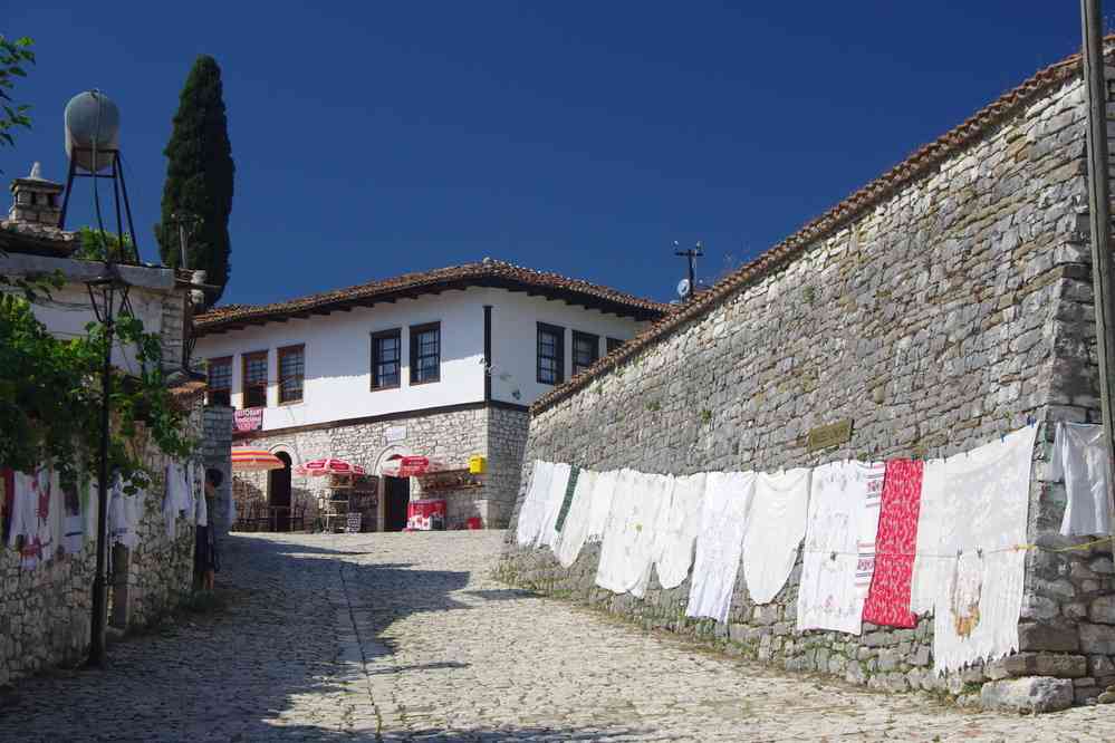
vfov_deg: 18.9
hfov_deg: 28.1
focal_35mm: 72
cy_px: 372
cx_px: 558
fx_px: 2230
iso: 200
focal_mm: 47.5
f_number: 11
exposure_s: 1/125
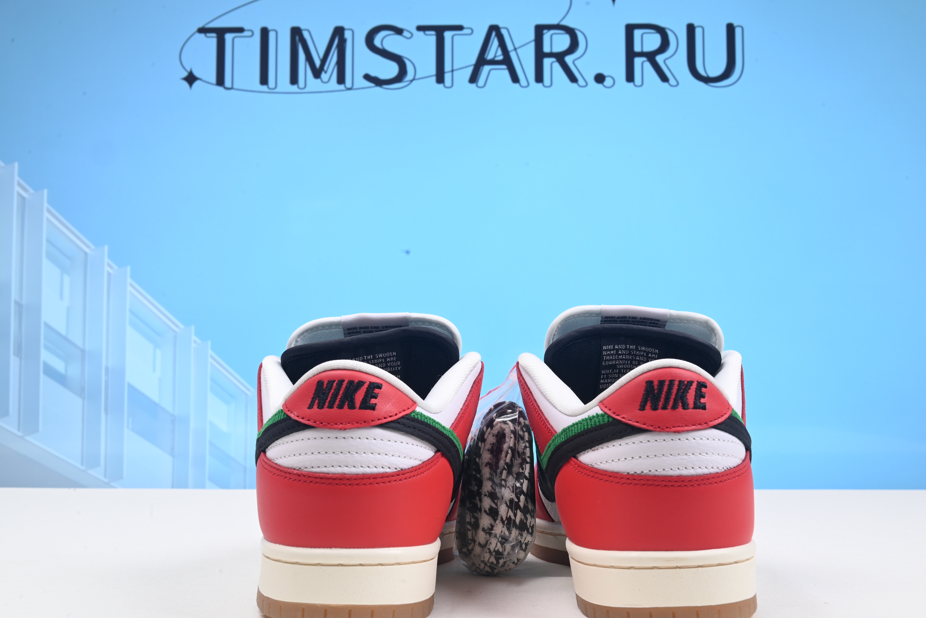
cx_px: 463
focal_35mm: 41
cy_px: 309
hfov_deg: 47.4
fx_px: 1055
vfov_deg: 32.7
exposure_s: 1/2
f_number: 16
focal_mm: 41
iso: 100
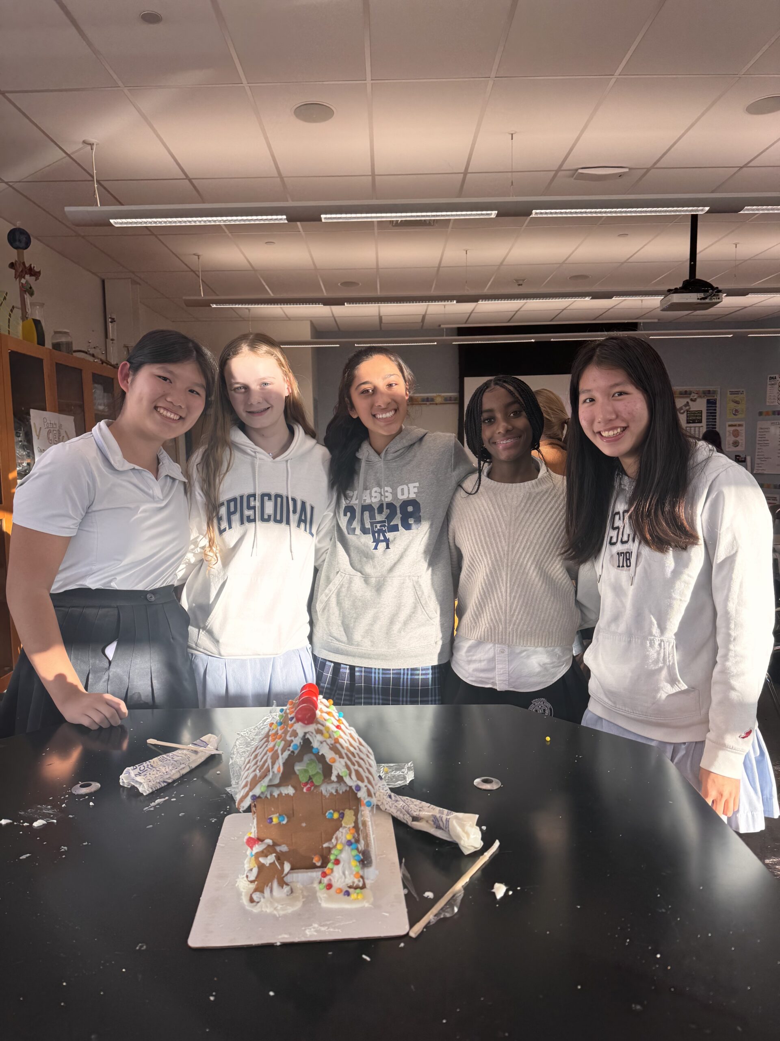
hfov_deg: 56.8
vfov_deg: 71.6
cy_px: 520
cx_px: 390
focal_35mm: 24
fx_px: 721
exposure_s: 1/325
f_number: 1.78
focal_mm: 6.76
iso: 80
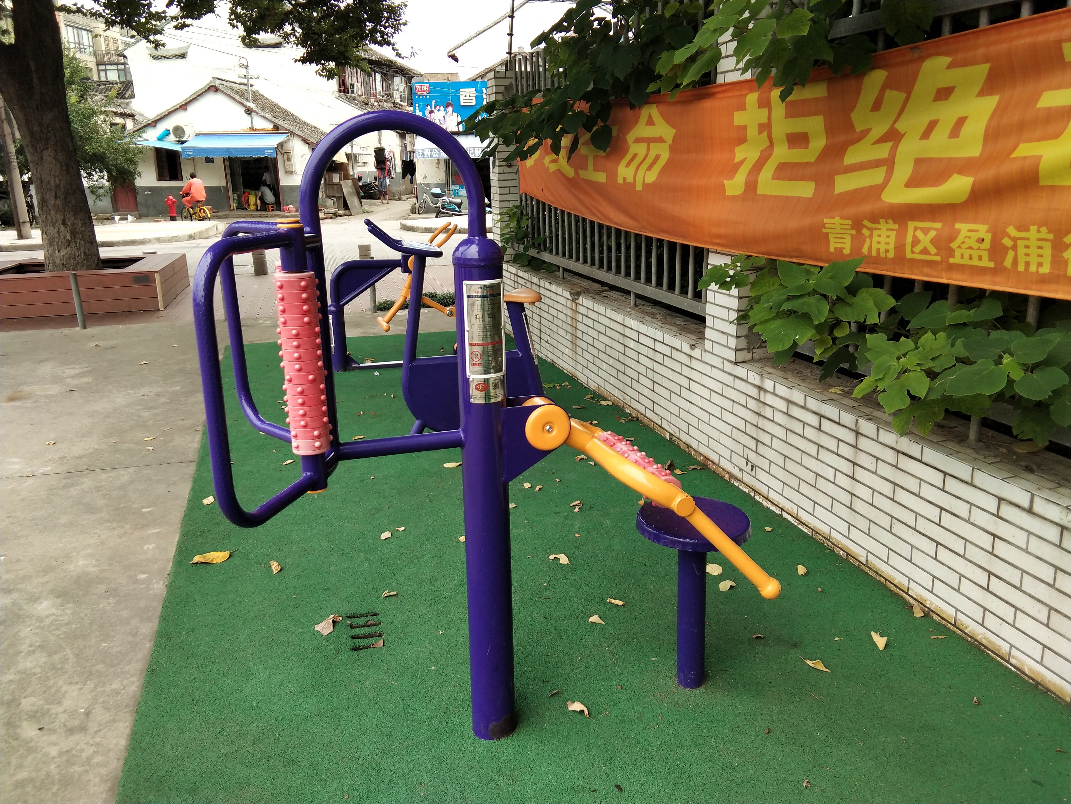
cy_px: 402
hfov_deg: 58.4
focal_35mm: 31
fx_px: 959
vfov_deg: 45.4
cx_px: 536
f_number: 2.2
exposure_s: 1/264
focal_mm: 3.69
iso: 50
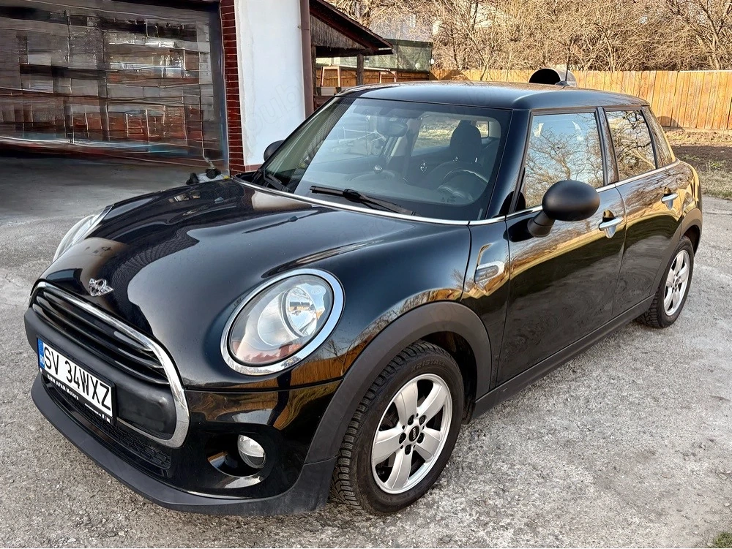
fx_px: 550
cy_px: 274
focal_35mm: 26
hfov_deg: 67.3
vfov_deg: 53.1
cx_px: 366
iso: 64
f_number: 1.6
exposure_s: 1/414
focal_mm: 5.96
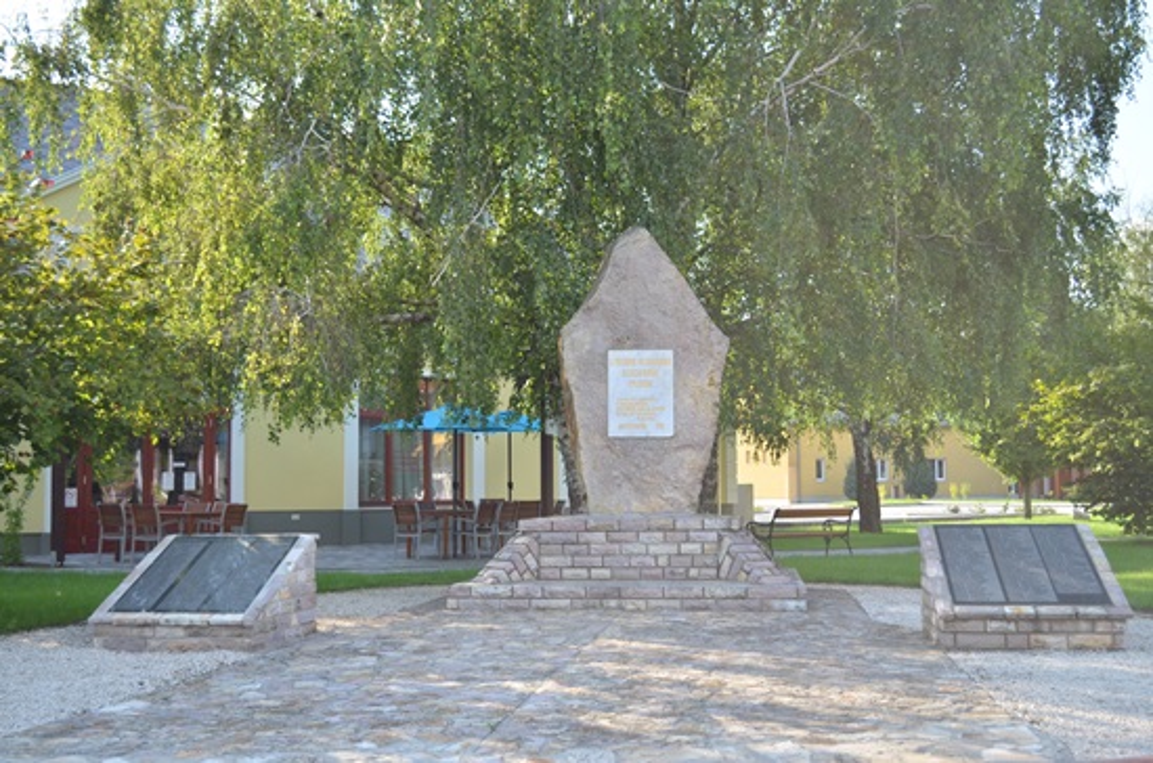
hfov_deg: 43.7
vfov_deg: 29.7
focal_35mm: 45
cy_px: 382
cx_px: 576
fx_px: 1438
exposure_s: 1/200
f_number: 4.5
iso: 100
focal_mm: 30
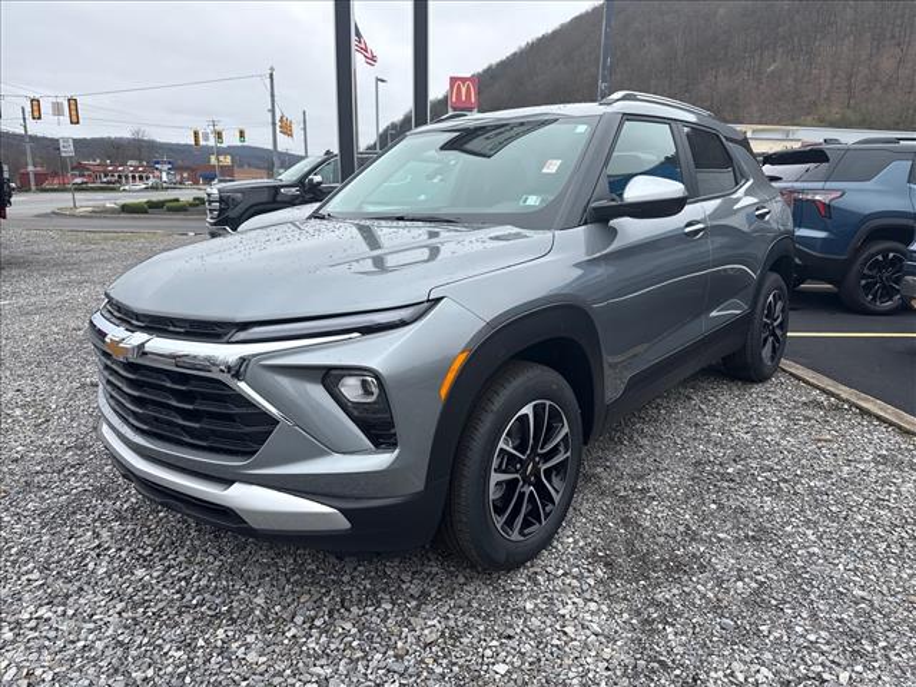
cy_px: 344
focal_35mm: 24
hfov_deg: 71.6
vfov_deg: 56.8
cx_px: 458
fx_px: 635
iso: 80
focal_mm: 6.76
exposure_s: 1/1689
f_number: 1.78
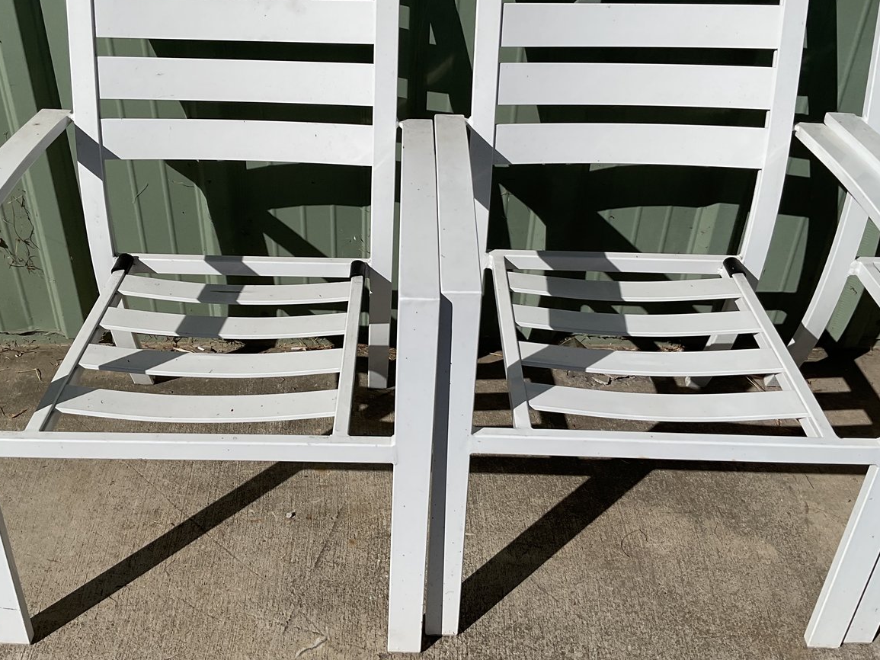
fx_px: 966
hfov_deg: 48.9
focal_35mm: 38
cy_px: 264
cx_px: 397
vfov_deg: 37.6
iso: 16
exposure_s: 1/7407
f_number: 1.8
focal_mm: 3
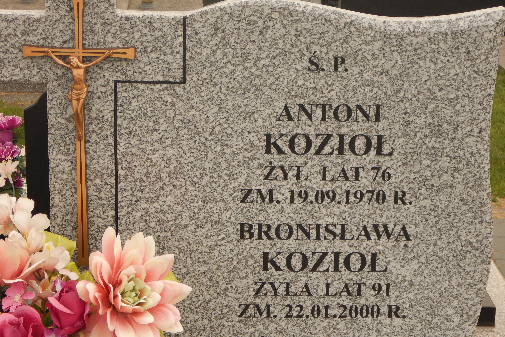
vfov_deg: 16.1
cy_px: 168
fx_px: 1192
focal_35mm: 85
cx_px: 252
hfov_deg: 23.9
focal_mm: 12
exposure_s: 1/250
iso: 125
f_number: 4.5
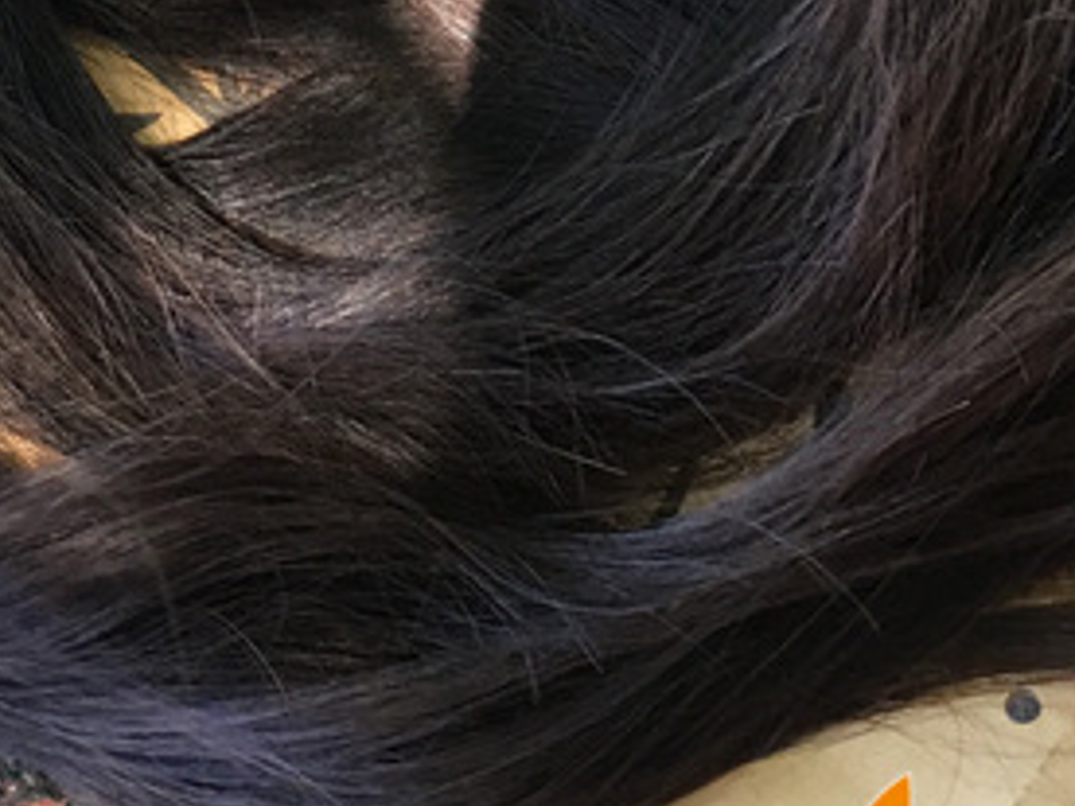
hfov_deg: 23.3
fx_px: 2609
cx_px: 631
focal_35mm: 84
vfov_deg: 17.0
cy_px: -93
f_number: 2.2
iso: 25
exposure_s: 1/30
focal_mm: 4.15
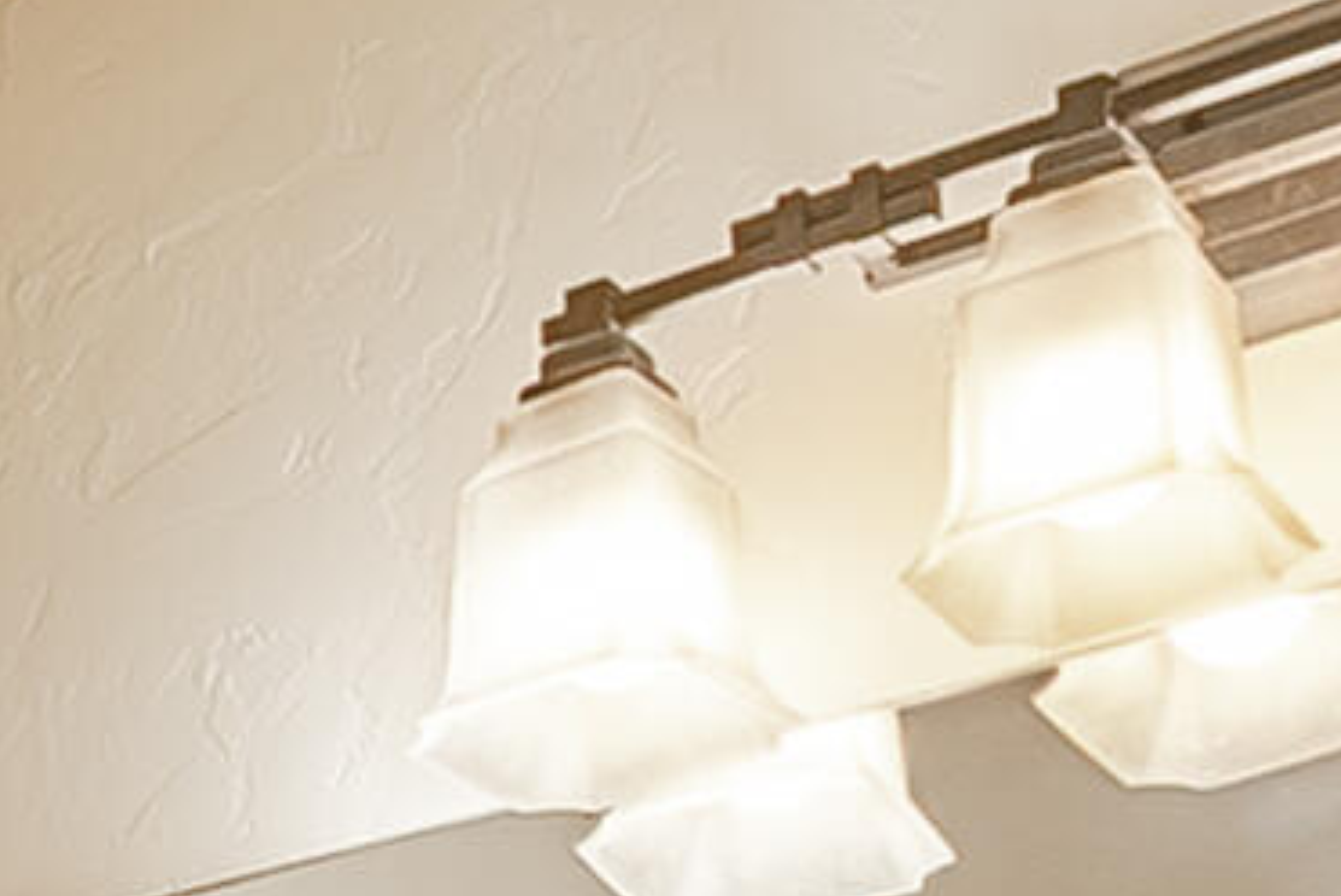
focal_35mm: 112
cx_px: -242
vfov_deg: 9.3
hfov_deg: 17.4
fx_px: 4175
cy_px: 2802
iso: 100
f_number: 10
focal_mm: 10
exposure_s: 2
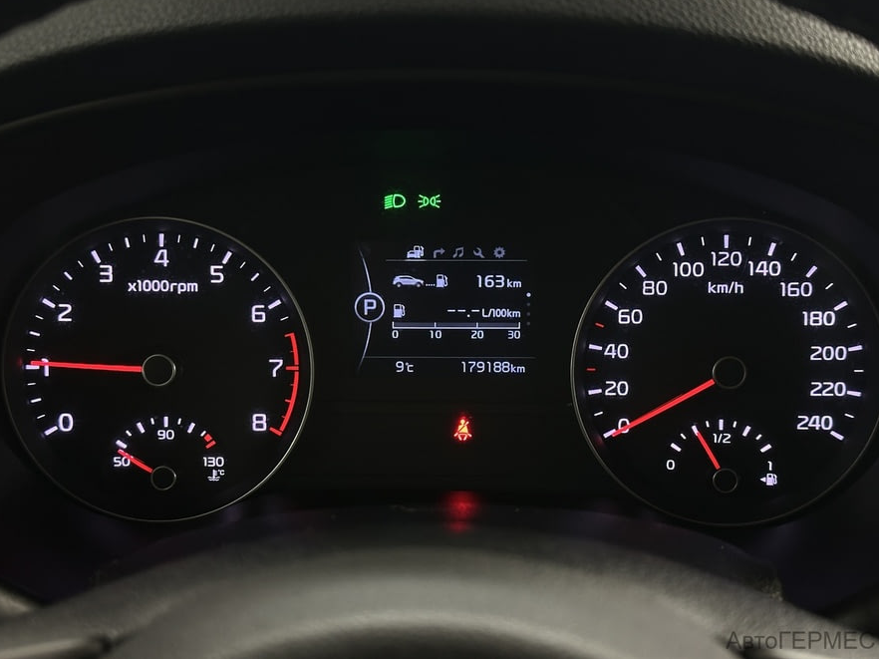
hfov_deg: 38.9
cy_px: 324
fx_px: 1244
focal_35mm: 49
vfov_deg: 29.7
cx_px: 437
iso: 200
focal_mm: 6.86
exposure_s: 1/33
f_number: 1.78
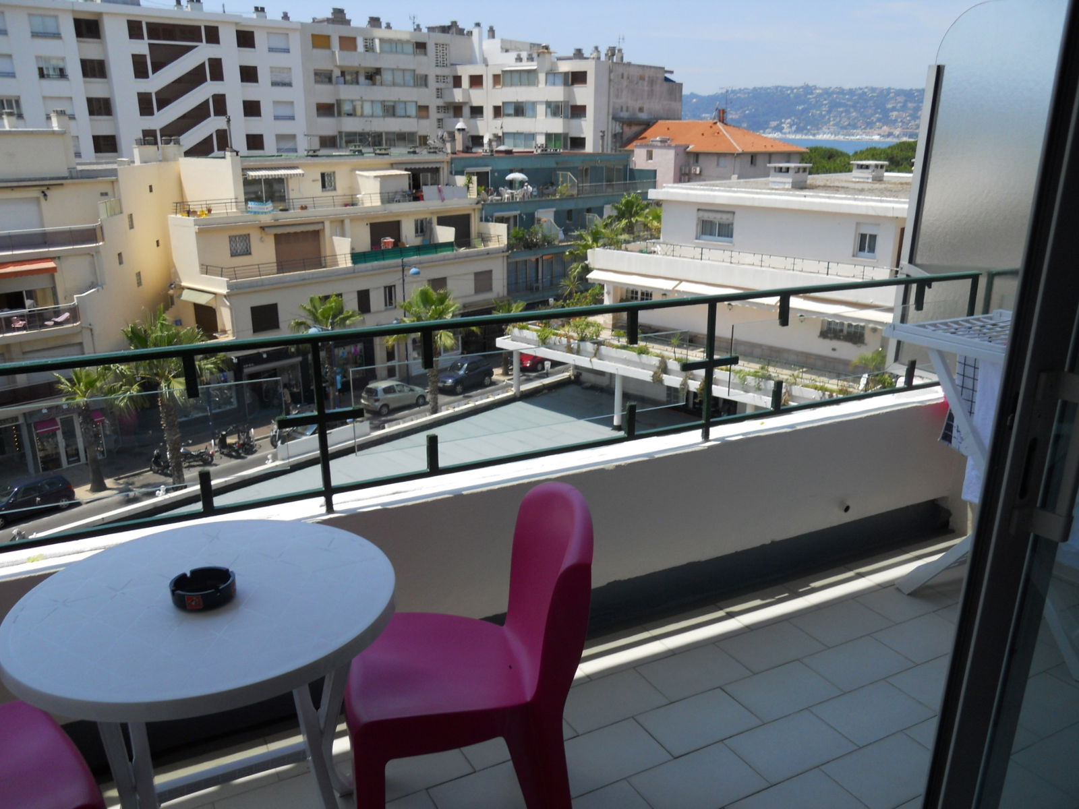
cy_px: 404
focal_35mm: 28
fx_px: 873
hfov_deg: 63.4
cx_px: 540
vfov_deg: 49.7
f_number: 5.4
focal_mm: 5
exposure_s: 1/320
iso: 80
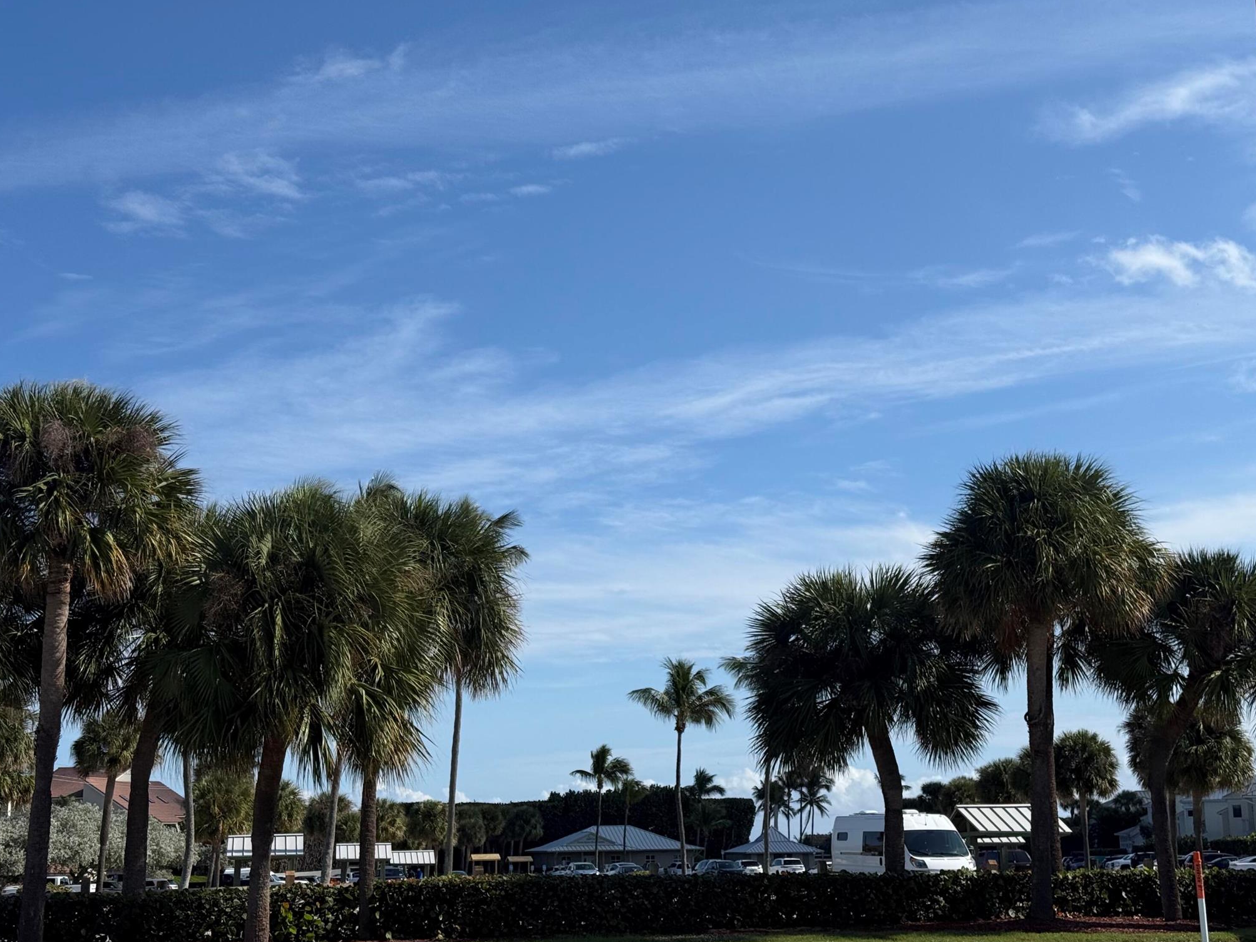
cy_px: 468
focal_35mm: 49
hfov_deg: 38.9
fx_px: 1778
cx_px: 634
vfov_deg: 29.7
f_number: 1.78
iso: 64
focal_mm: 6.76
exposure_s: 1/7874
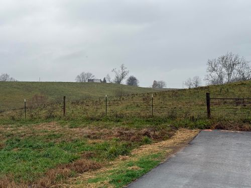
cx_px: 126
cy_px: 94
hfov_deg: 39.7
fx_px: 348
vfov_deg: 30.3
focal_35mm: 48
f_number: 1.78
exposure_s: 1/794
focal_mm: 6.76
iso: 80
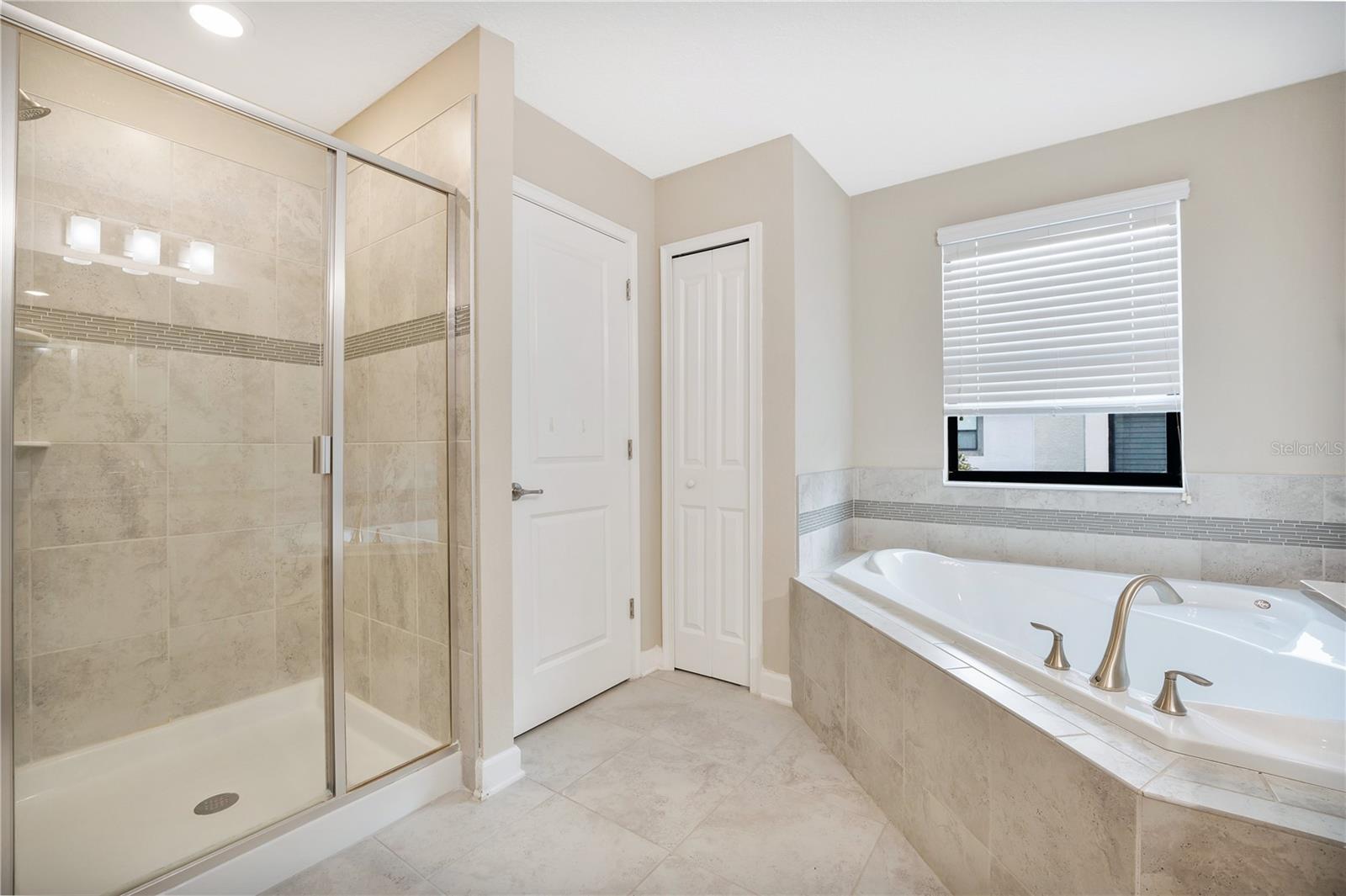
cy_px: 448
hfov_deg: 104.3
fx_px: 523
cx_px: 673
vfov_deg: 81.1
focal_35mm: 14
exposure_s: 1.3
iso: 100
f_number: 8
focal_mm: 14
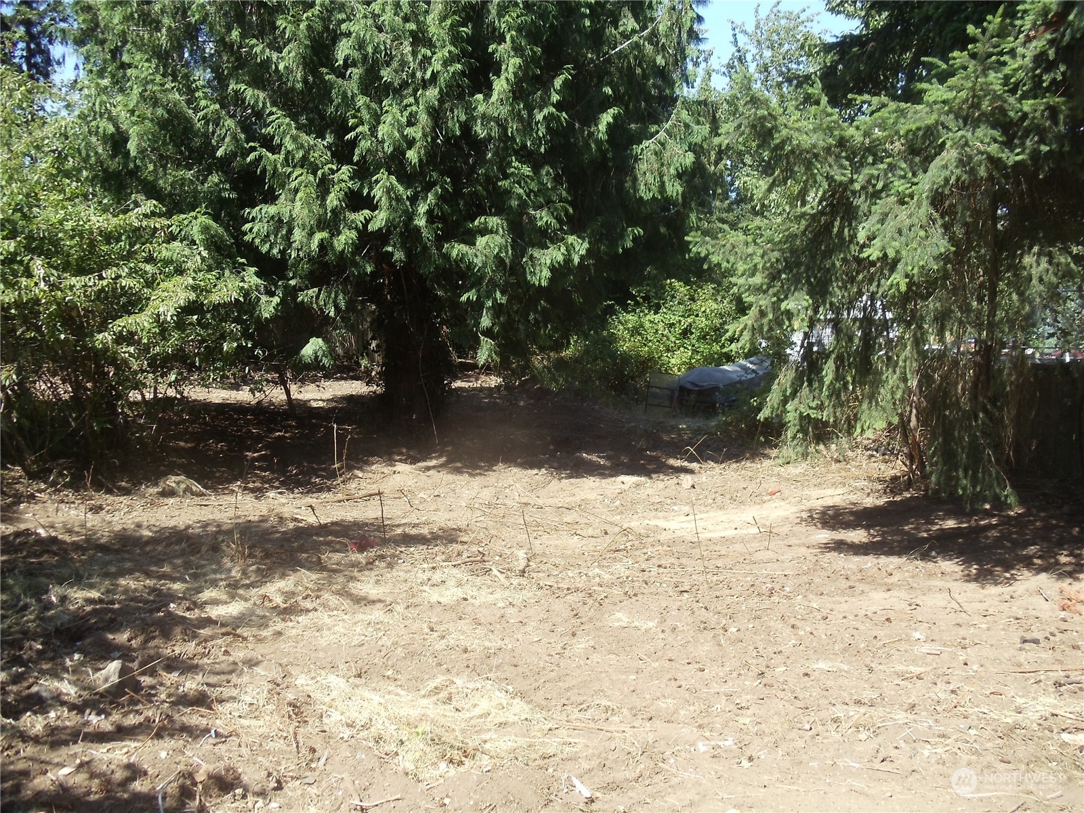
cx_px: 542
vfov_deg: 32.9
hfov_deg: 42.9
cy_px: 406
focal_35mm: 44
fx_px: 1378
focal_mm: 6
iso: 80
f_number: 3.5
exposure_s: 1/125
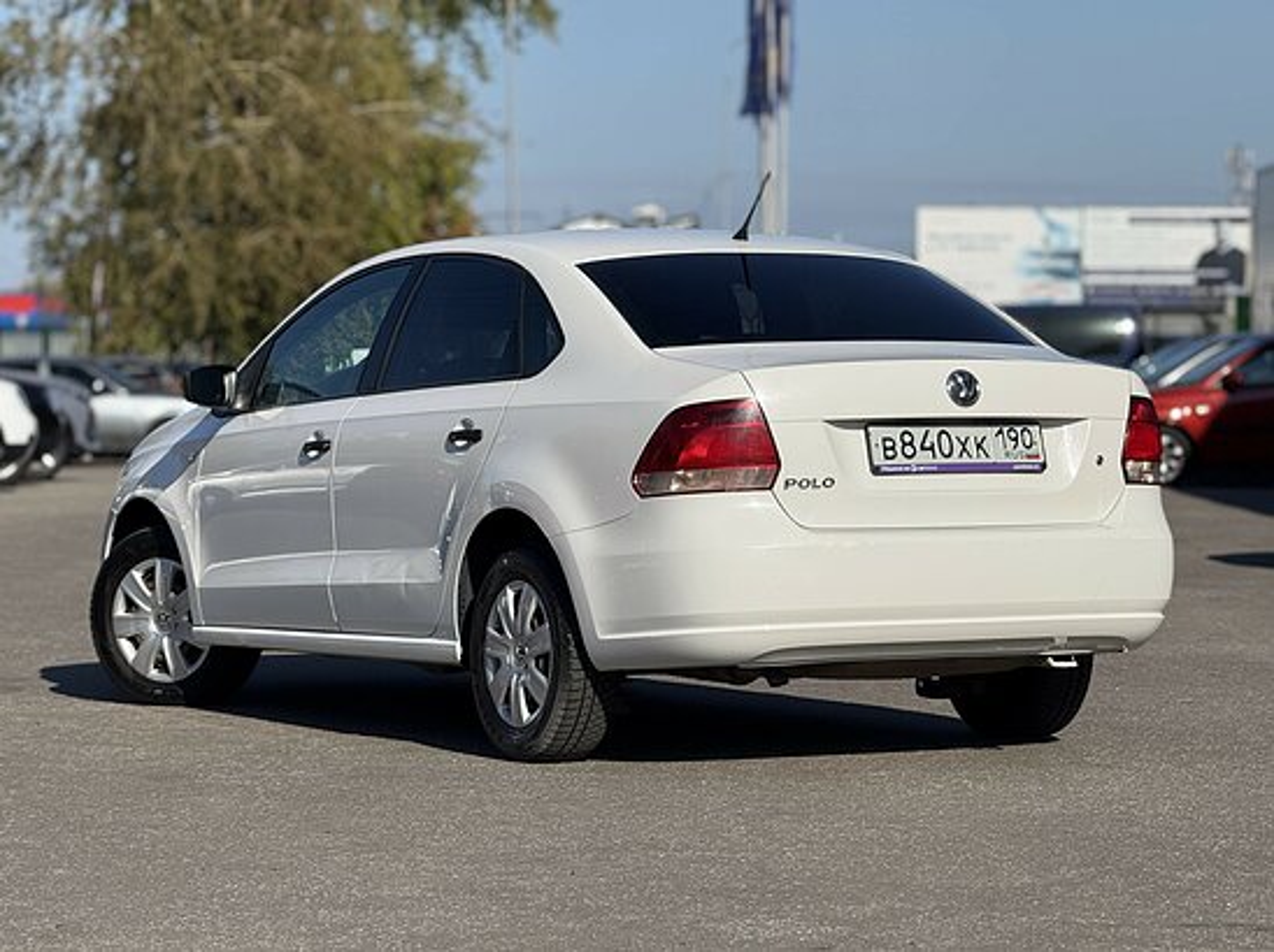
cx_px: 637
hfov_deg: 16.4
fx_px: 4413
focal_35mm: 120
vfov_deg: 12.3
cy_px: 476
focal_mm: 15.66
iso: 50
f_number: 2.8
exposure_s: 1/2933
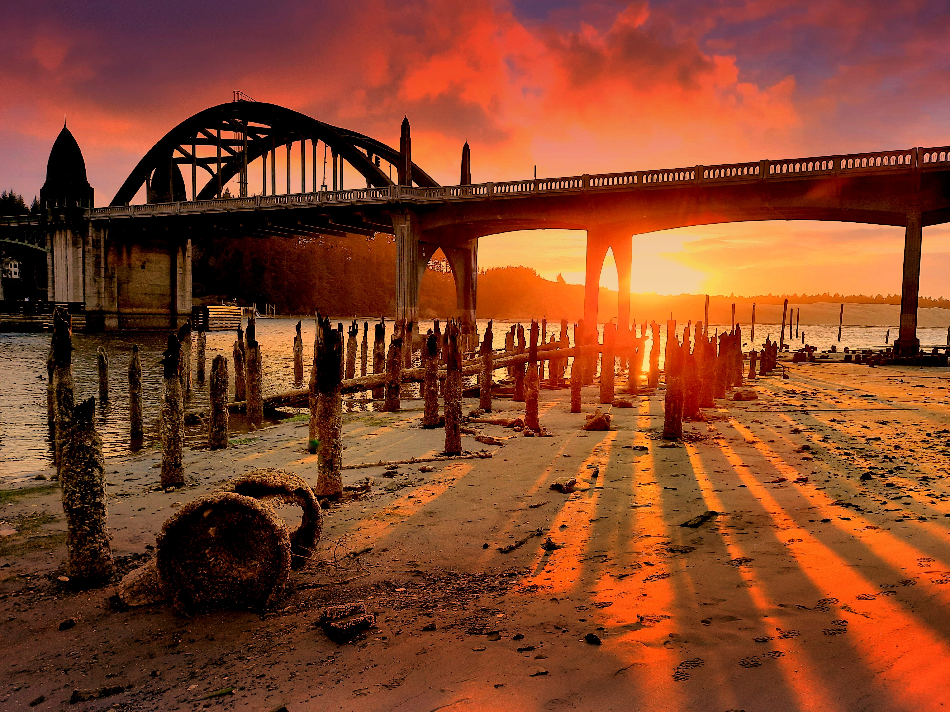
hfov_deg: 69.4
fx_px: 686
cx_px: 475
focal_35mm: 25
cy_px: 356
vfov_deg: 54.9
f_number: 2
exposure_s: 1/179
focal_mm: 4.6
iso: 32
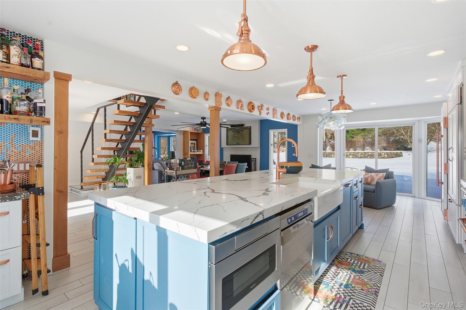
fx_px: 220
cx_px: 233
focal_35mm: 17
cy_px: 155
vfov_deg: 70.4
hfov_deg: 93.3
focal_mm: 17
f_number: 8
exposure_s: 1/8000
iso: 640
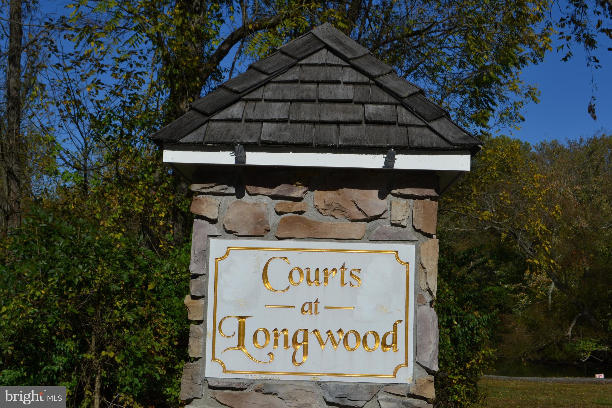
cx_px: 306
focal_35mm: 52
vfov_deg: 25.7
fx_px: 892
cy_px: 204
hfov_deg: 37.9
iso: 100
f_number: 10
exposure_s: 1/400
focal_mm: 35
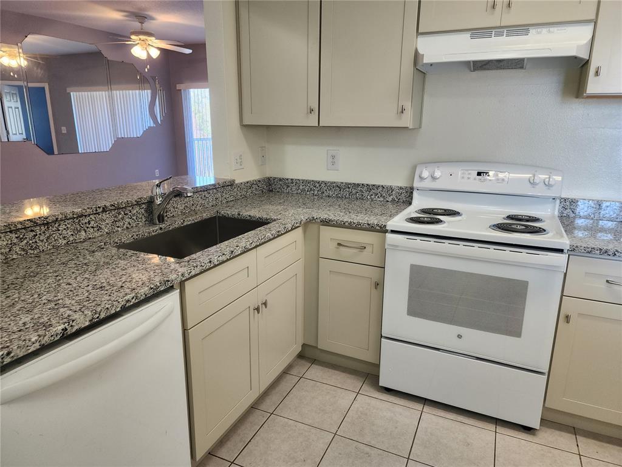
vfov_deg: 58.9
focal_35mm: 23
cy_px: 234
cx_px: 311
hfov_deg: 73.9
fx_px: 413
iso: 200
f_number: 1.8
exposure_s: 1/120
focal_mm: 6.4
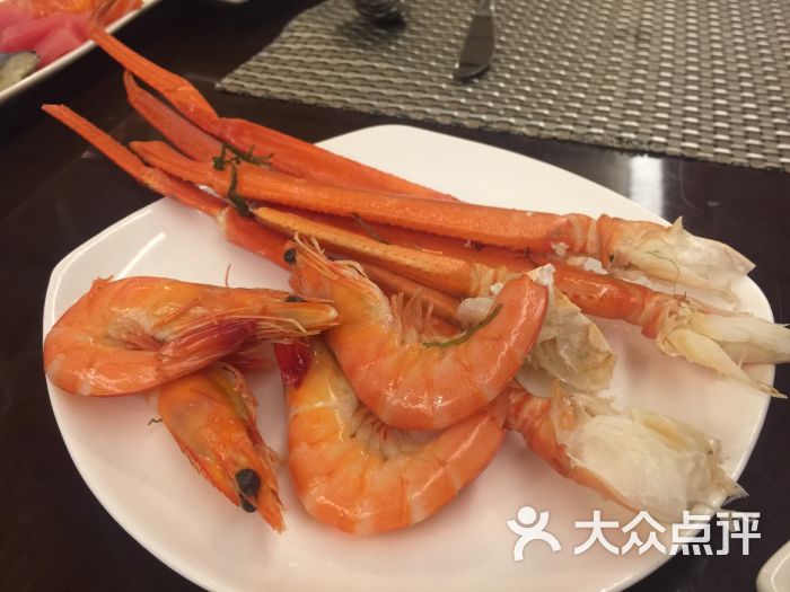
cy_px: 296
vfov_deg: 48.2
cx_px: 395
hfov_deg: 61.7
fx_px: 662
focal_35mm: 29
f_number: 2.2
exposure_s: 1/10
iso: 125
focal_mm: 4.15
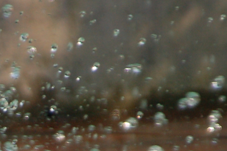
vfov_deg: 1.3
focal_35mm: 1020
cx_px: -44
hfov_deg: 2.0
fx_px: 6426
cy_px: 295
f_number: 6.3
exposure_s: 1/640
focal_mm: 170
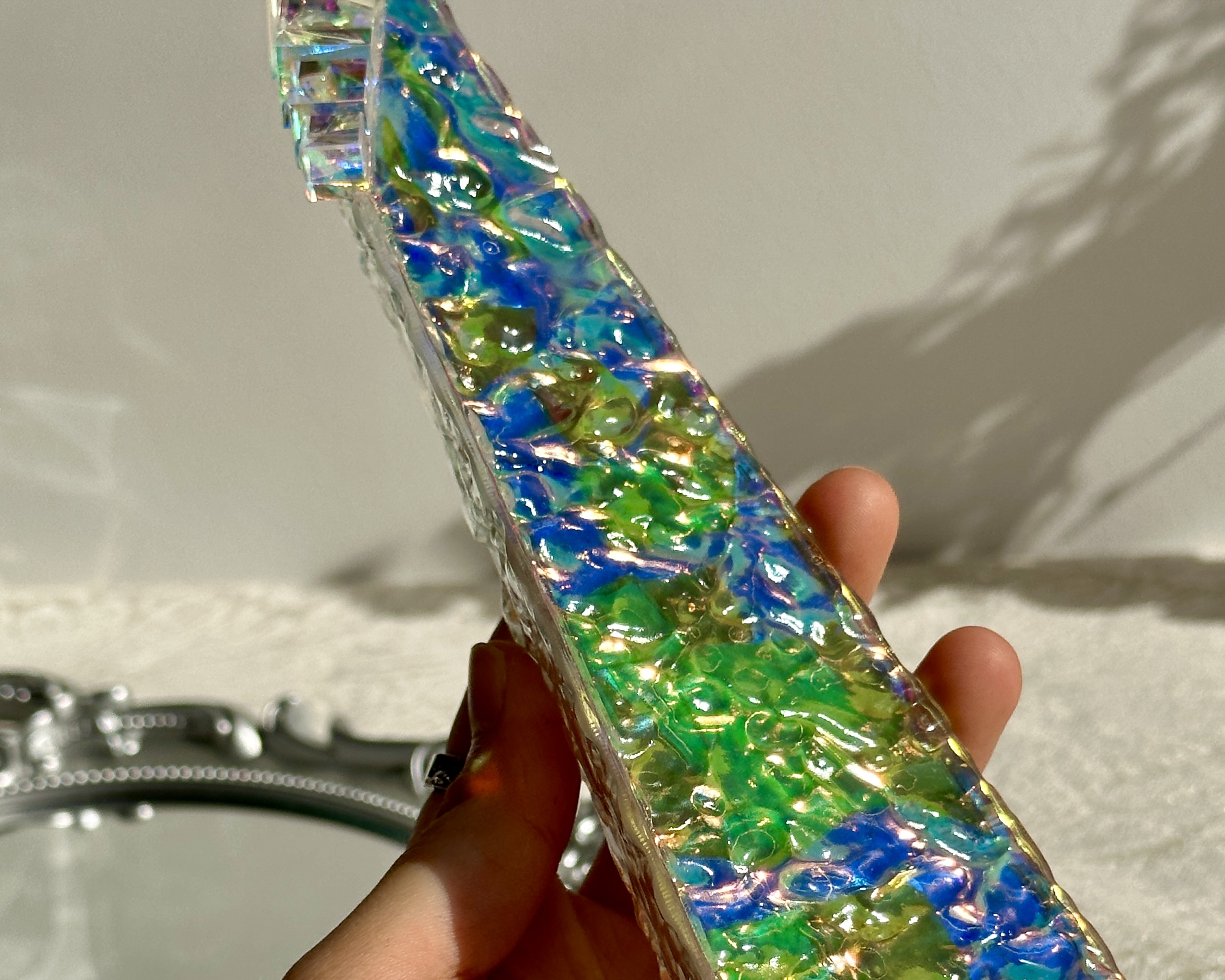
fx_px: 2610
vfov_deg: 21.2
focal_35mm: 72
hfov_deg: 26.4
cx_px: 648
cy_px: 646
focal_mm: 6.86
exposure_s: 1/3876
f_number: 1.78
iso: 64
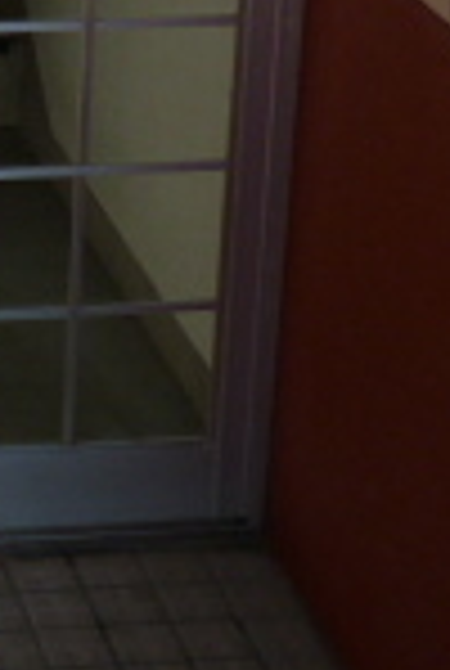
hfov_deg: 8.9
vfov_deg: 13.5
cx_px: -428
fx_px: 2743
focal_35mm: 147
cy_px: -148
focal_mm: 5.5
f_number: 2.8
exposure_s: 1/500
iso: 80
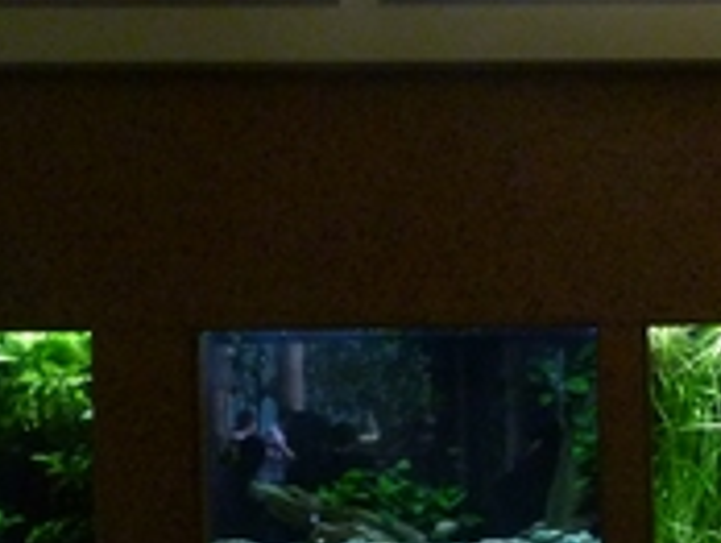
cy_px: 543
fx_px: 1794
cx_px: 779
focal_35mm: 86
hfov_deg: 21.6
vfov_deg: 16.8
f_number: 3.6
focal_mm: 4.5
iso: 400
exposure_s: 1/30
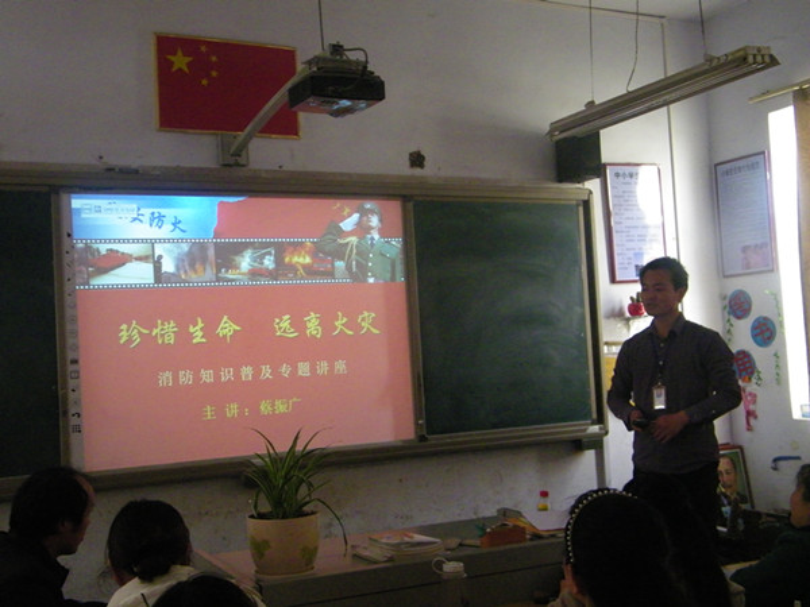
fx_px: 983
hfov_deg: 44.8
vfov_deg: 34.3
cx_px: 405
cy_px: 304
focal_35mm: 42
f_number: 3.8
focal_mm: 7.5
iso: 400
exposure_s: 1/40
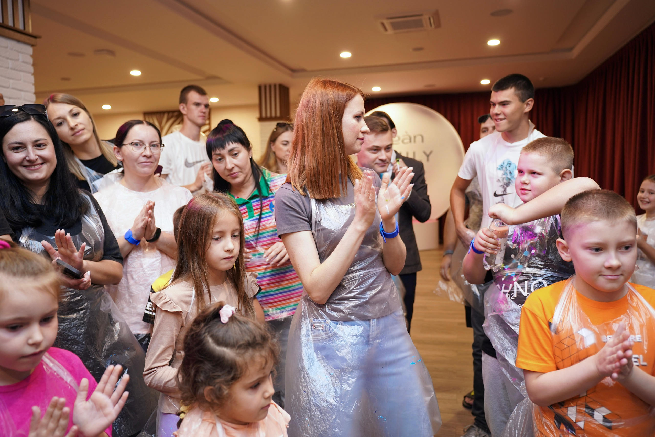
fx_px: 509
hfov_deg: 65.5
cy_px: 218
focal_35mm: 28
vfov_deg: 46.4
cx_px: 328
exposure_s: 1/60
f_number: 2.8
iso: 500
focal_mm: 28
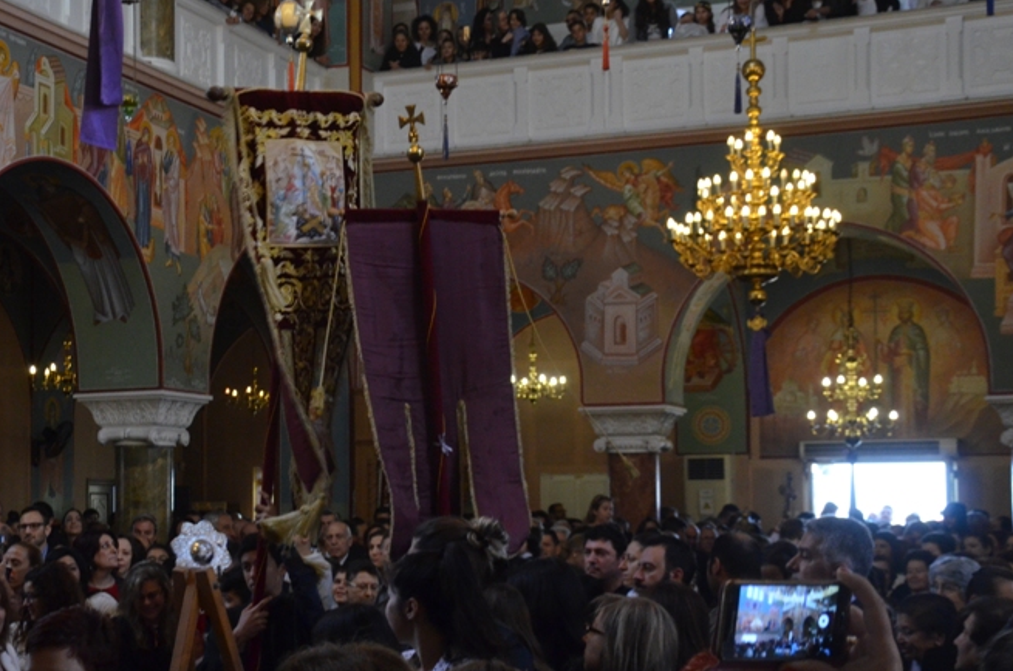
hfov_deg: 30.3
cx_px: 315
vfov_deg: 20.5
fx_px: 1854
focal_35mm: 66
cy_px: 411
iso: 2000
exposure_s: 1/100
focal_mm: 30
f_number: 5
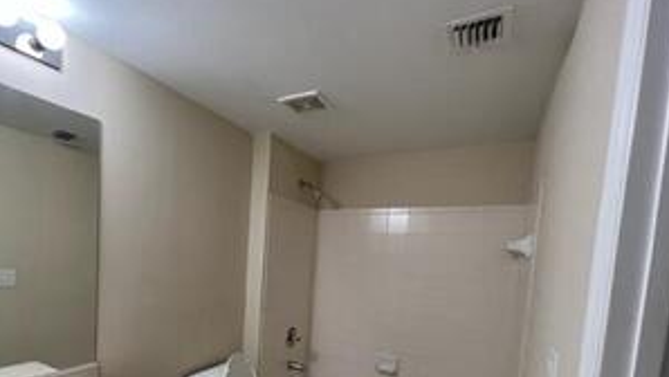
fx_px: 337
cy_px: 285
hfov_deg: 88.4
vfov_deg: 55.5
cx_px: 267
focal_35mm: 19
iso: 250
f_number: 1.8
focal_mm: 1.57
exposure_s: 1/120
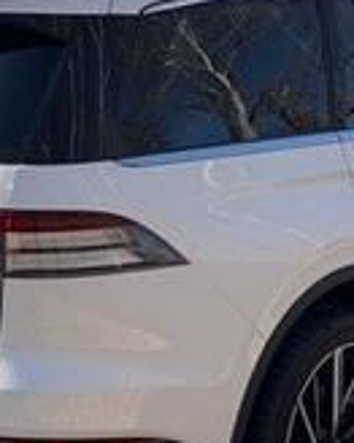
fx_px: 1888
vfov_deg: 13.4
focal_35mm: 144
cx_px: 197
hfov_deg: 10.7
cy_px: 213
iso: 80
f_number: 1.78
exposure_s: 1/3378
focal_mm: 6.76
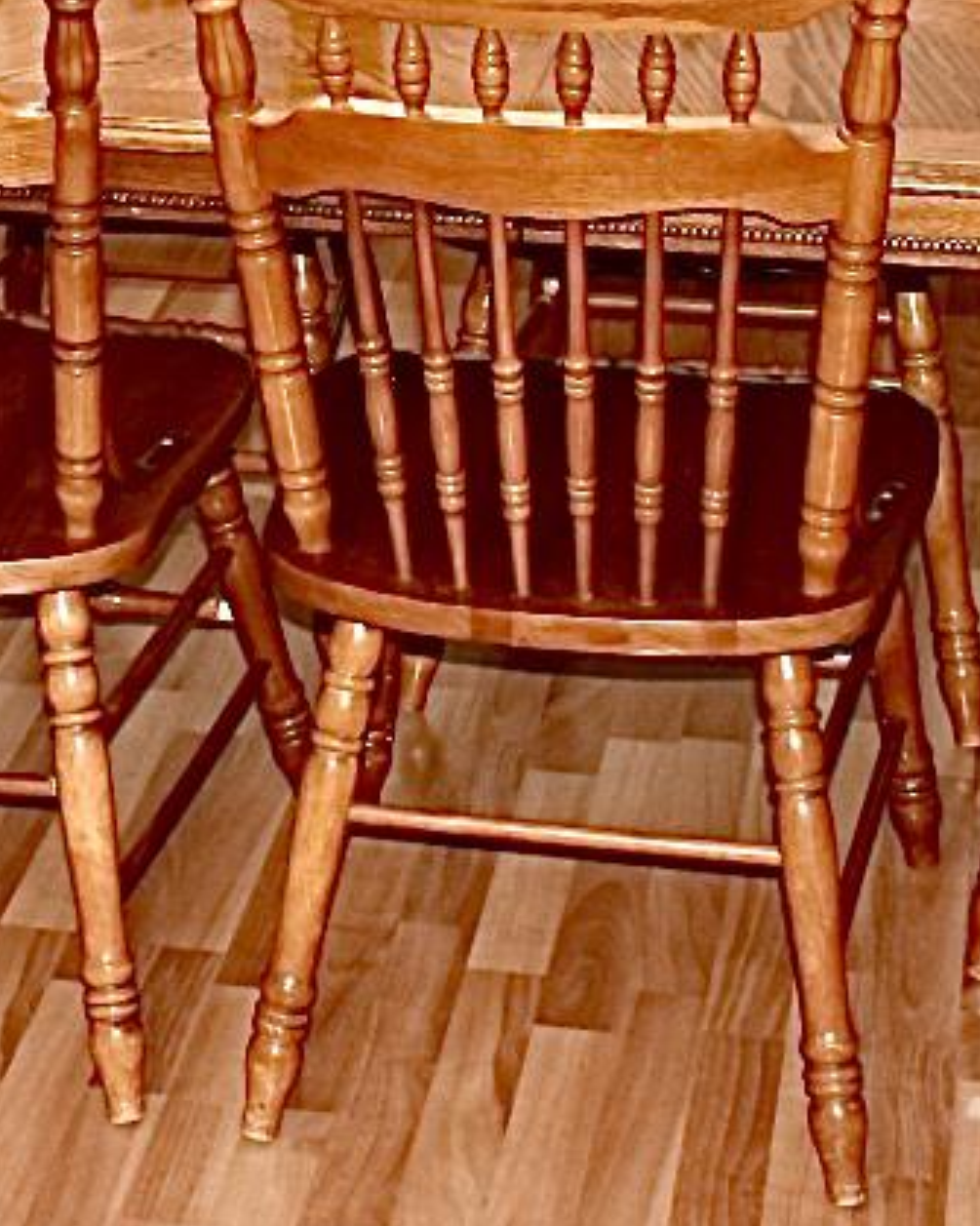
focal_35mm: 98
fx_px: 3554
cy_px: 12
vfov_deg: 19.0
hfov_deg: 15.6
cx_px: 243
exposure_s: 1/30
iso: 400
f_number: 5.6
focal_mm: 18
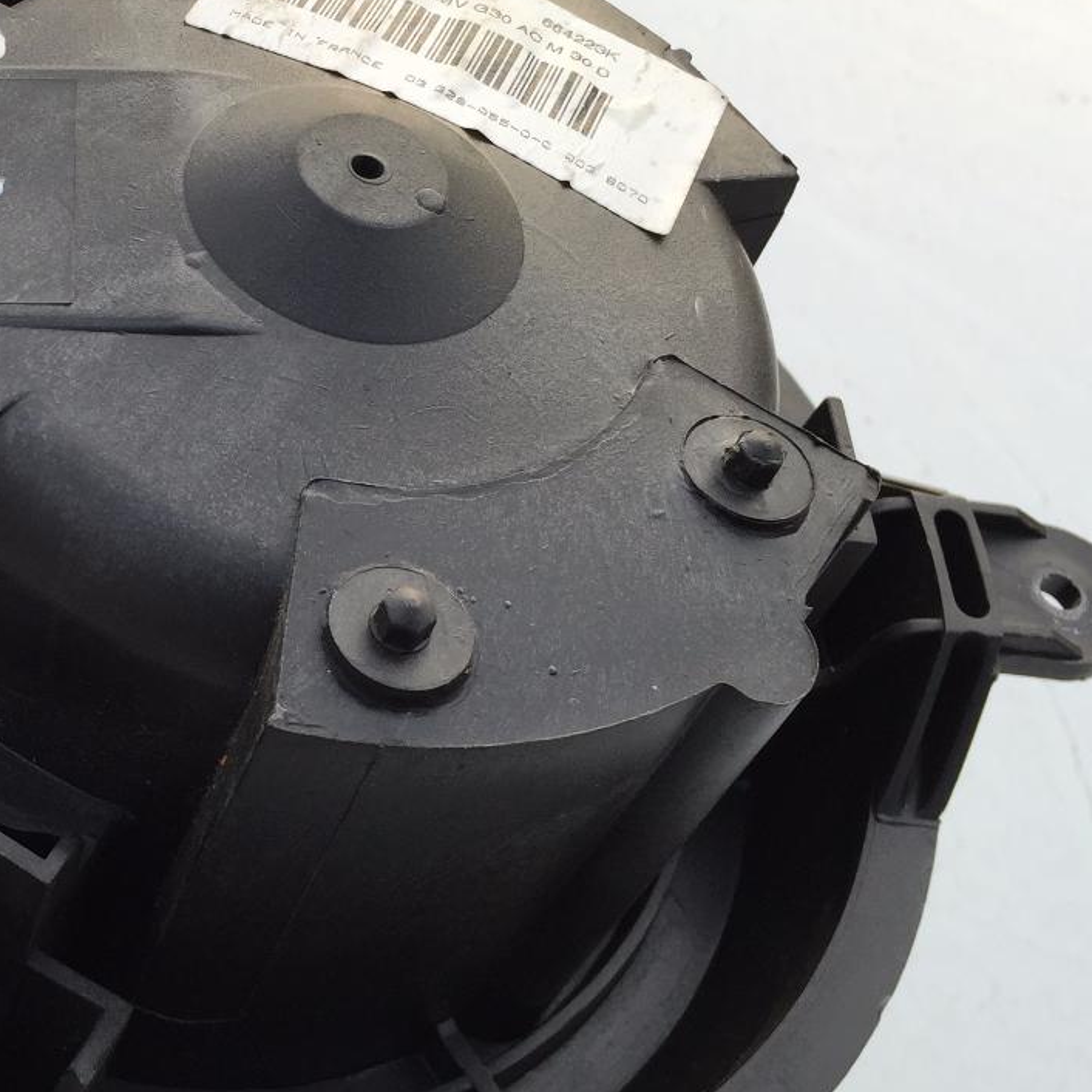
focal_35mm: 58
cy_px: 613
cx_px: 42
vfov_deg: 29.5
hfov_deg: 28.1
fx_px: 2070
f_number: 2.2
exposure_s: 1/195
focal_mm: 4.15
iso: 32
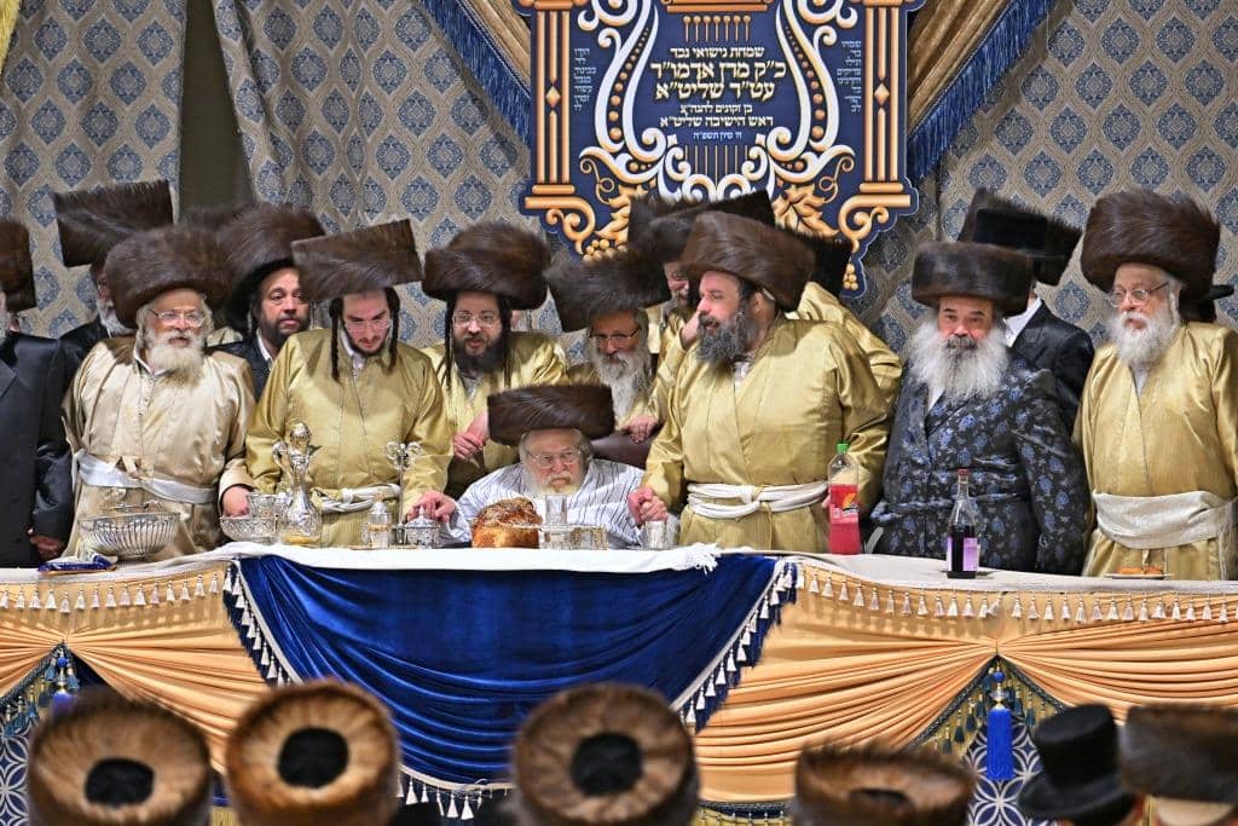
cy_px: 413
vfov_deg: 5.0
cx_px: 619
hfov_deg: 7.4
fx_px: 9526
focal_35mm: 277
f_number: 2.8
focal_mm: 185
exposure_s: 1/250
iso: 640
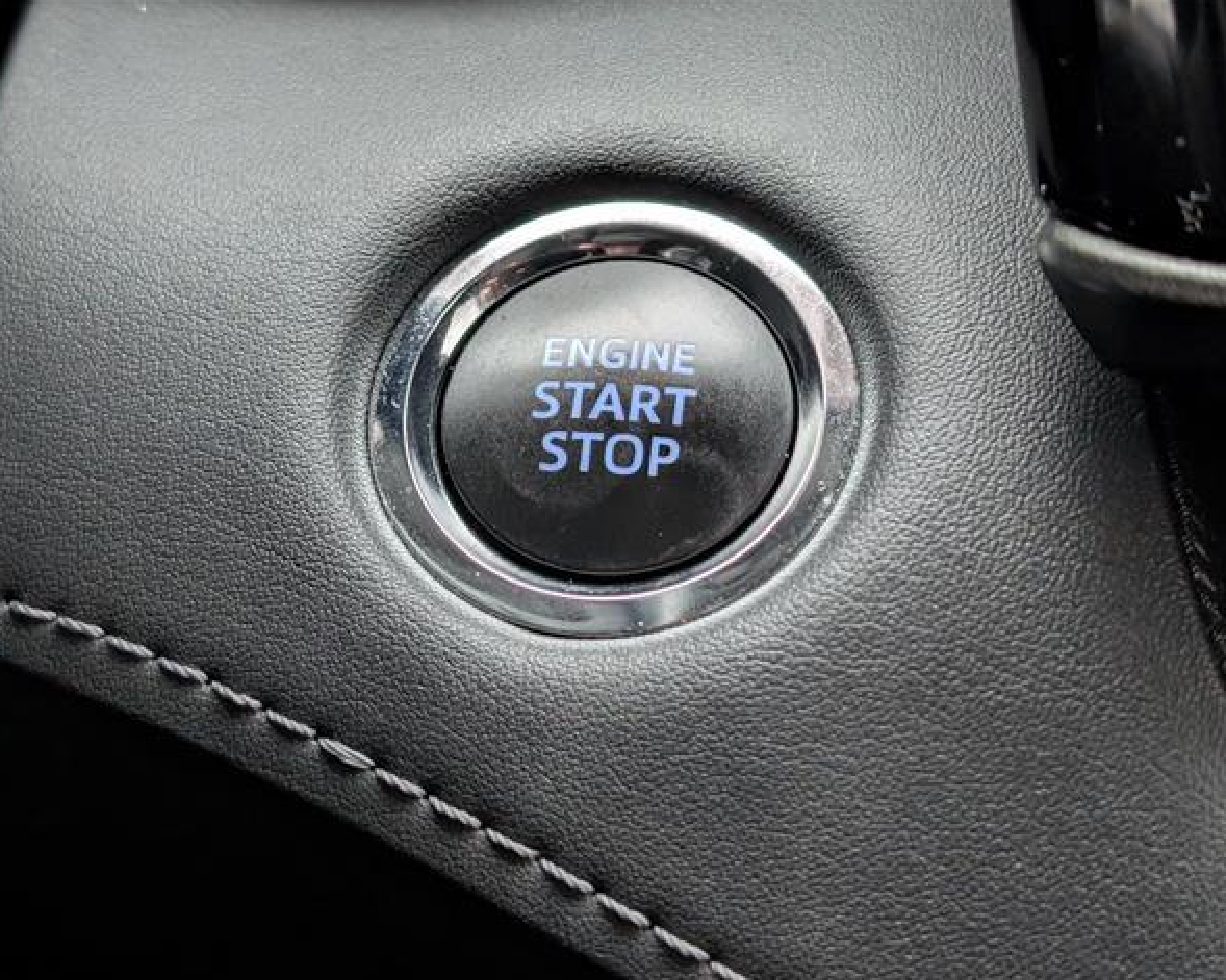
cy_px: 491
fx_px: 1887
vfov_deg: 29.1
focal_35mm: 52
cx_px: 579
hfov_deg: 36.0
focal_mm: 6.9
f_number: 1.68
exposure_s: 1/82
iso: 348
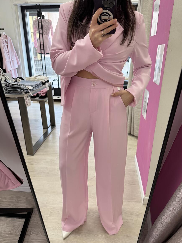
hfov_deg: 54.9
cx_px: 94
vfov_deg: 69.4
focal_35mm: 25
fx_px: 175
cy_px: 125
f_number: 1.78
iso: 125
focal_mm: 6.76
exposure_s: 1/100
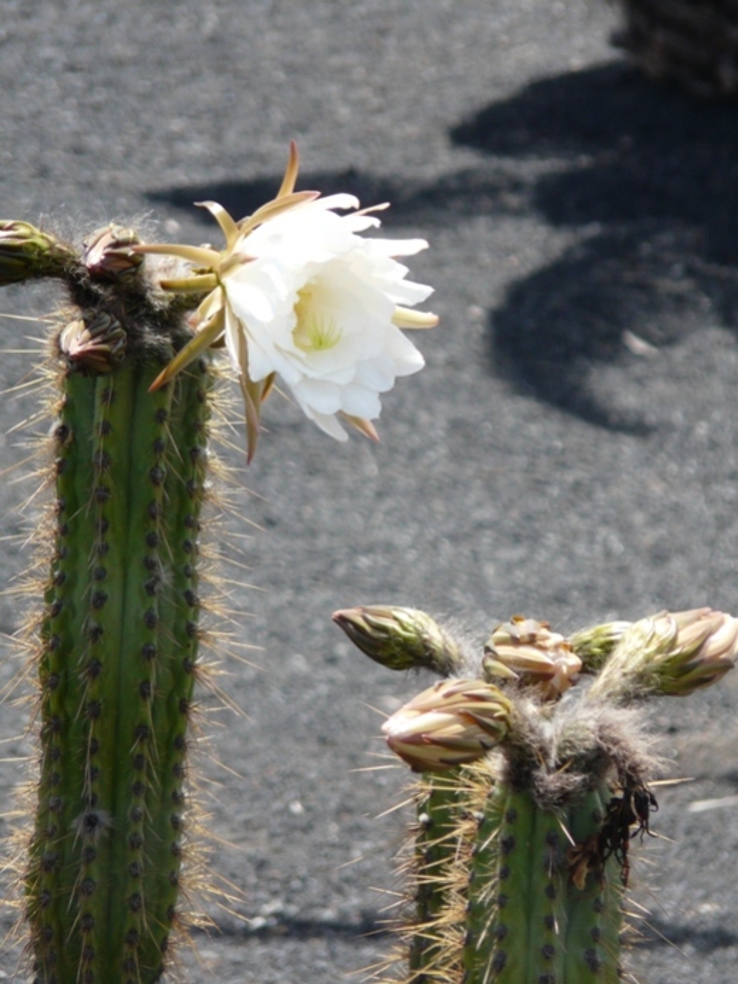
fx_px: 14043
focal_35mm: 494
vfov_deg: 4.0
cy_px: 492
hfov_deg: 3.0
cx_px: 369
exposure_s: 1/250
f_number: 5
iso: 100
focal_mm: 81.1
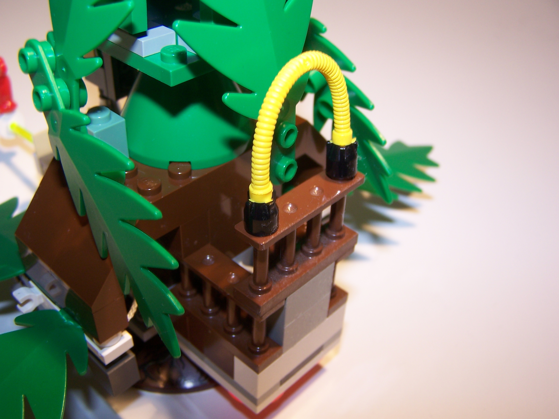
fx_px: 614
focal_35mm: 38
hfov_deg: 49.0
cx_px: 280
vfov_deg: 37.7
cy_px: 210
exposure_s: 1/60
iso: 80
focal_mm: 6.3
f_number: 2.8
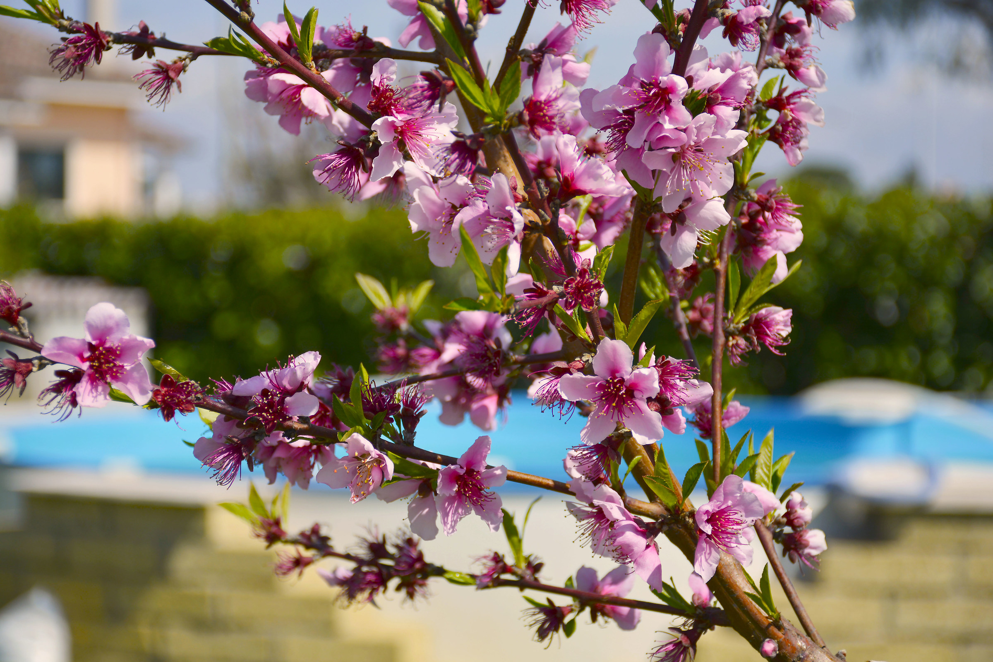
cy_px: 331
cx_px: 496
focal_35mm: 84
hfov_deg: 24.2
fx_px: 2317
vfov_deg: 16.3
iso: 100
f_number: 4.8
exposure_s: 1/1250
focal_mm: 56
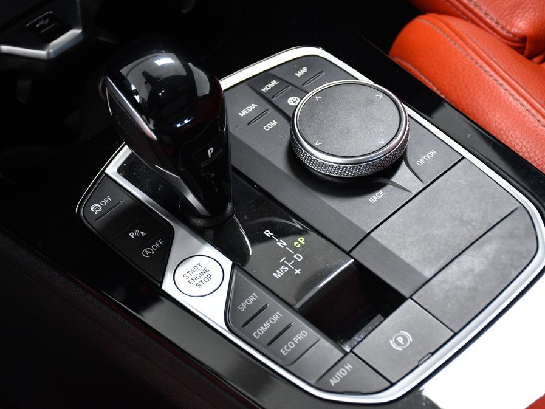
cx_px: 252
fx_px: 1244
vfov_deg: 18.7
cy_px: 203
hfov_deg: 24.7
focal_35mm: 79
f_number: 6.3
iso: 2500
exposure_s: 1/160
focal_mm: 48
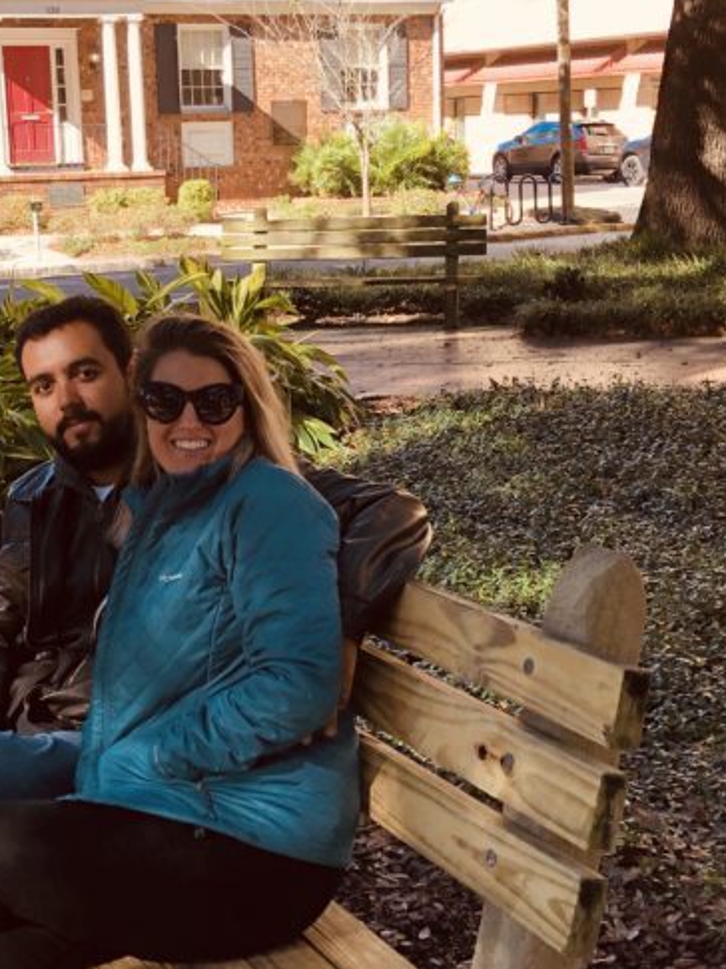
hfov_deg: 24.8
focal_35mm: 59
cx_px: 321
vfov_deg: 32.7
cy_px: 475
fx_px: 1651
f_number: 1.8
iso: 20
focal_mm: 3.99
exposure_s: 1/151
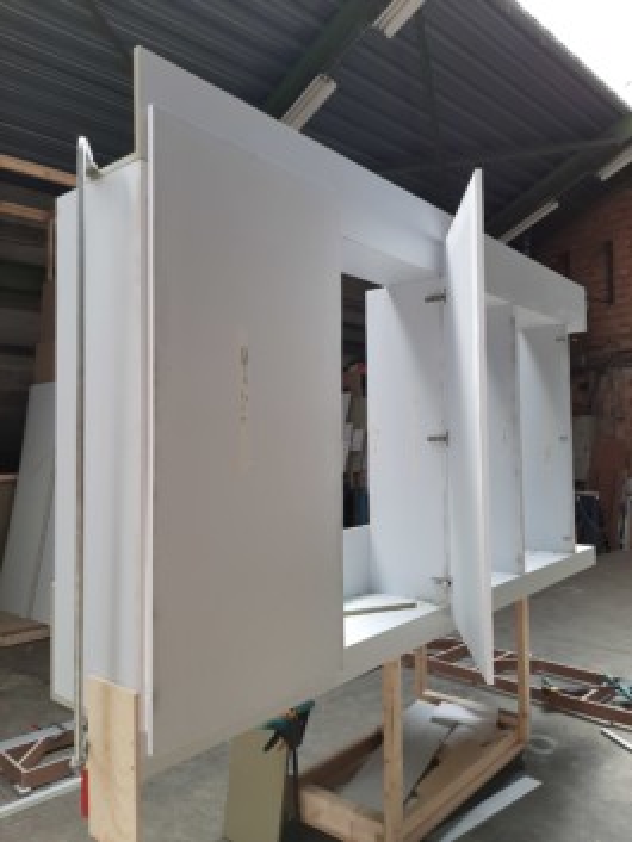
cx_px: 316
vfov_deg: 67.3
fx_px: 633
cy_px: 421
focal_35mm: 26
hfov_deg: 53.1
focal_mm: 3.93
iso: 40
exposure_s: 1/231
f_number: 1.7
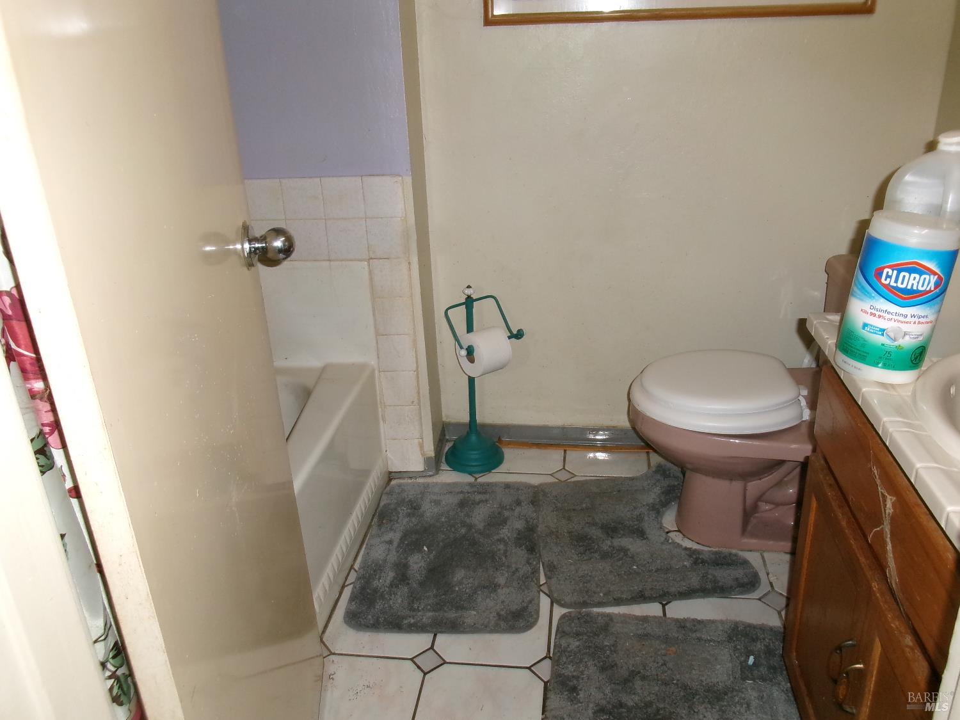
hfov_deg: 63.4
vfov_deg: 49.7
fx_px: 777
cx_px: 480
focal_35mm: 28
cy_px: 360
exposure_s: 1/34
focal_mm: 5.1
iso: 250
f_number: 3.9
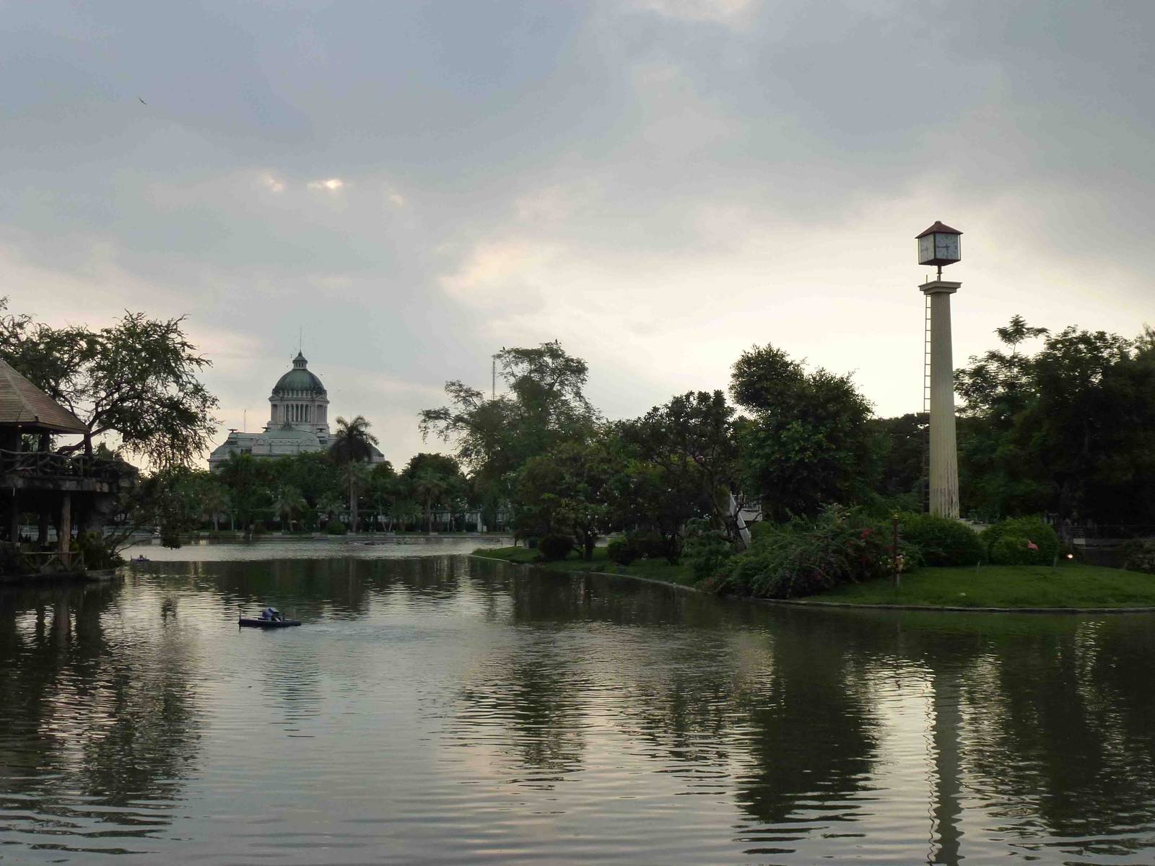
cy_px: 433
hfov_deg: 49.0
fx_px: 1268
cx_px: 578
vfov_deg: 37.7
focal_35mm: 38
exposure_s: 1/500
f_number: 3.8
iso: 160
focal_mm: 6.8
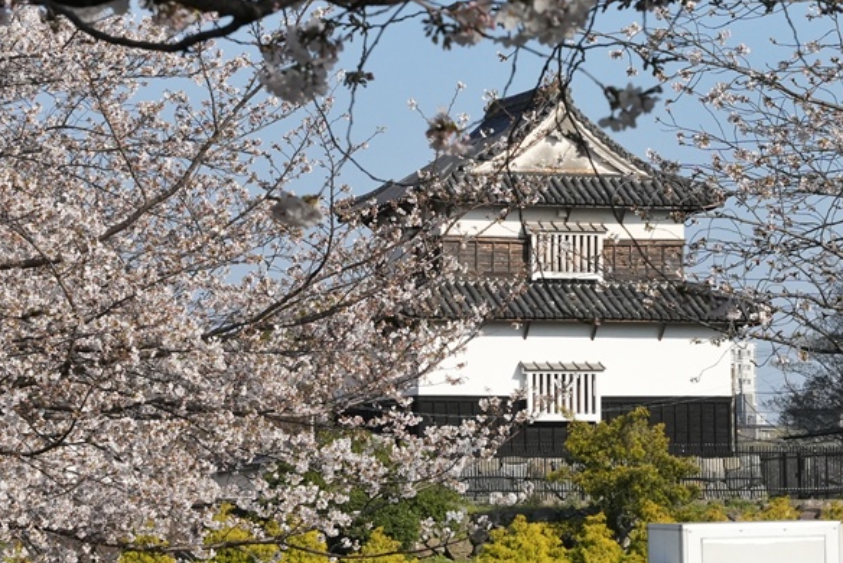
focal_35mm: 184
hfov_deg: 11.2
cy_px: 304
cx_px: 585
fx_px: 4311
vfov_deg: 7.5
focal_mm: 70
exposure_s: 1/3200
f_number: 11
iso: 2000
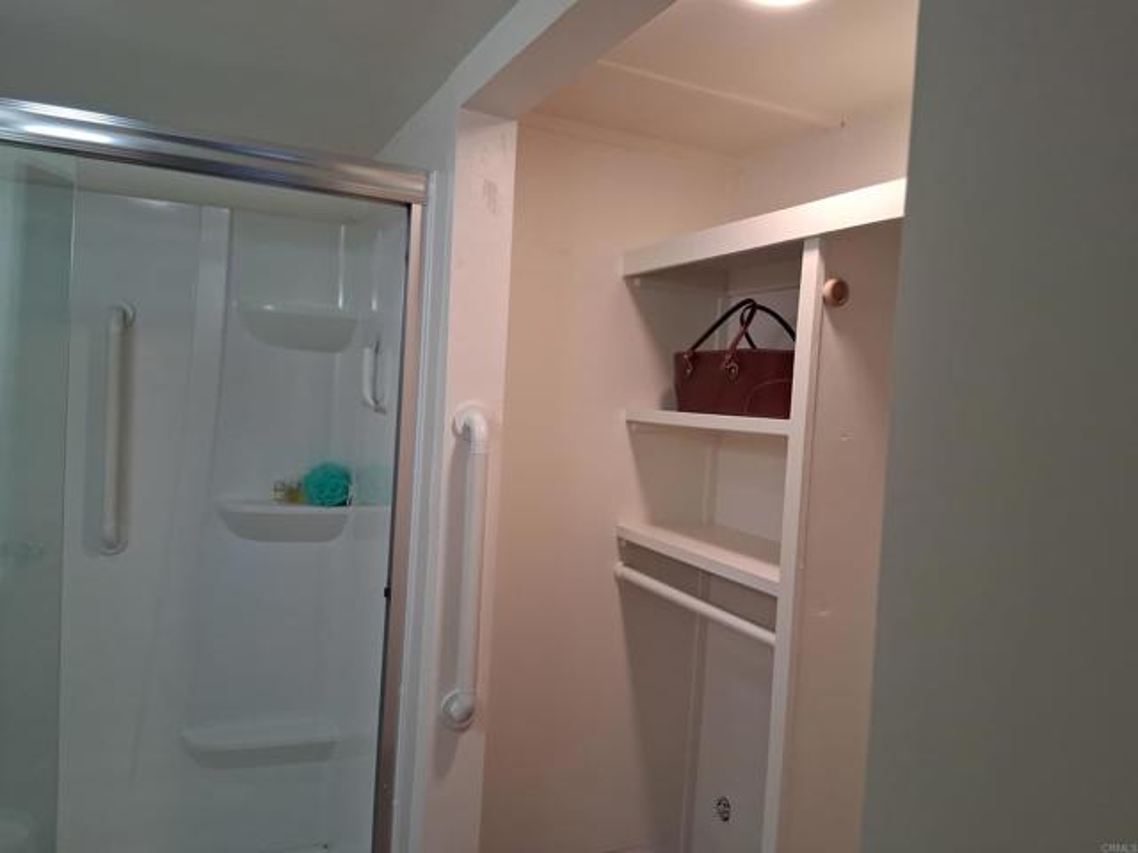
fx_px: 855
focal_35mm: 26
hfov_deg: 67.3
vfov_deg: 53.1
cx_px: 569
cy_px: 426
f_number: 1.8
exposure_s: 1/120
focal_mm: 3.98
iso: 250
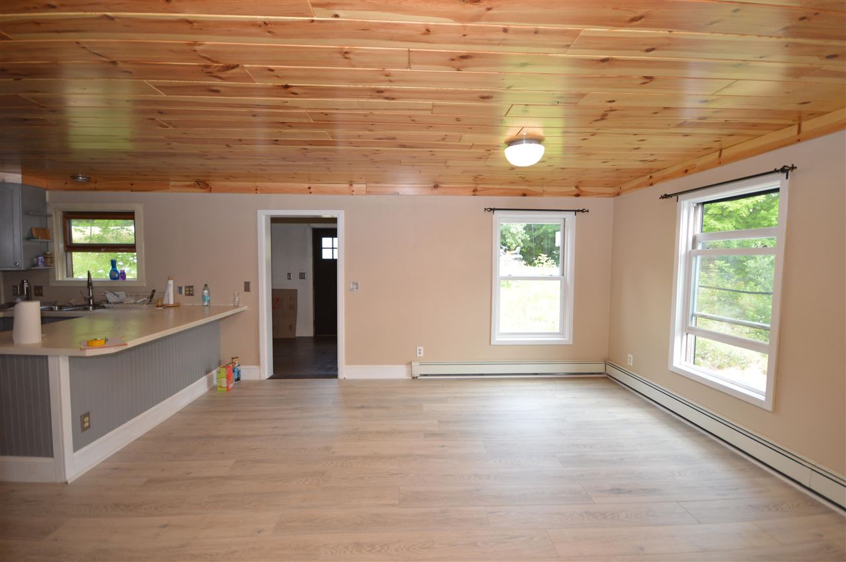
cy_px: 281
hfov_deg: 100.4
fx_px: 352
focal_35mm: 15
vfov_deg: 77.2
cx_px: 423
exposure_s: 1/80
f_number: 4.5
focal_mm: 10
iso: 400
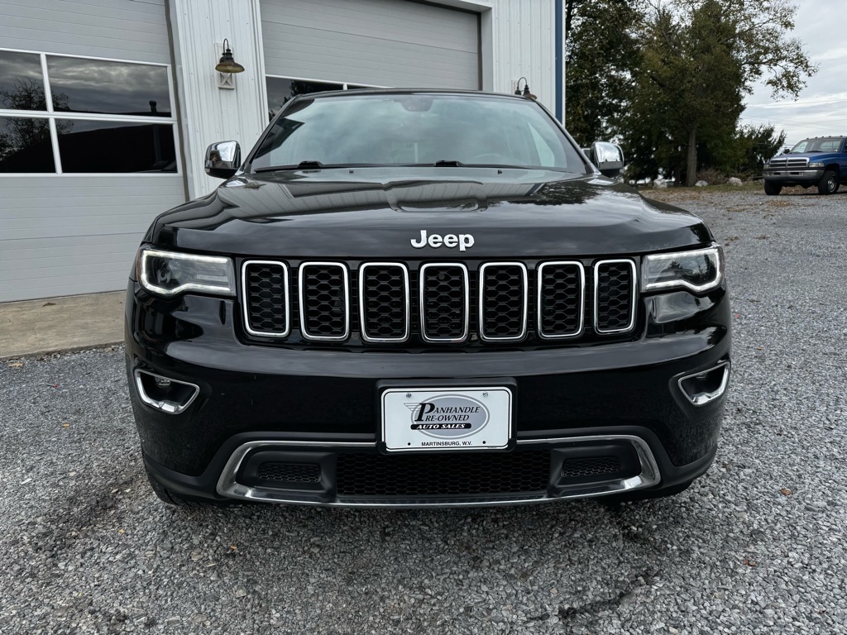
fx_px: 587
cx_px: 424
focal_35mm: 24
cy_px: 318
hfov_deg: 71.6
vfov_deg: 56.8
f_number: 1.78
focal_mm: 6.76
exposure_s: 1/1339
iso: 80
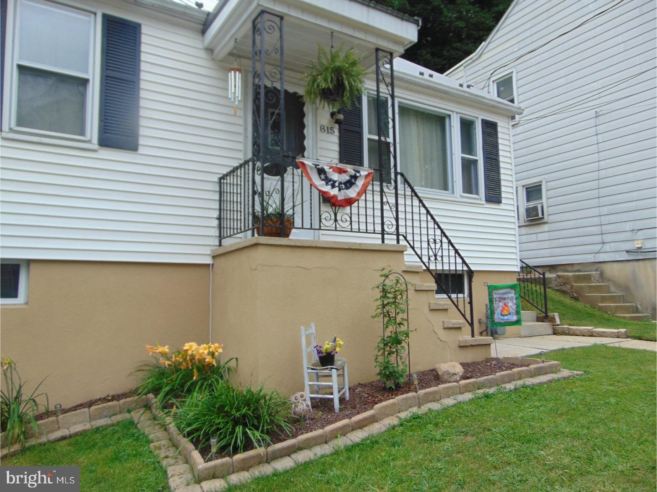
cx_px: 328
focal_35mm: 25
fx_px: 474
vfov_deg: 54.9
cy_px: 246
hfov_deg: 69.4
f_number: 3
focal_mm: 4.5
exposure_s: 1/400
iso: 80
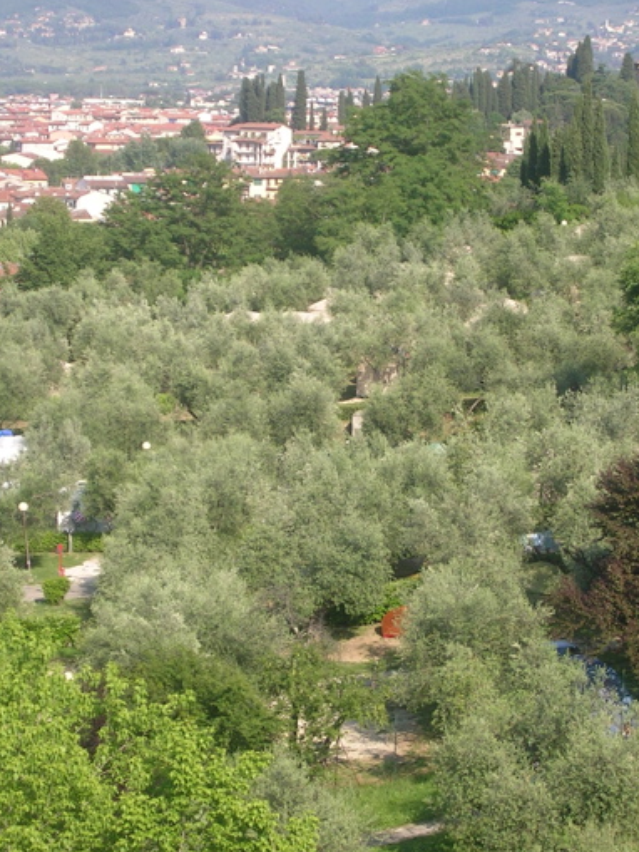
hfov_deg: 11.2
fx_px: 3248
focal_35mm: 132
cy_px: 427
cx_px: 263
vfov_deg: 14.9
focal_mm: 16.2
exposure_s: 1/270
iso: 50
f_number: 4.9
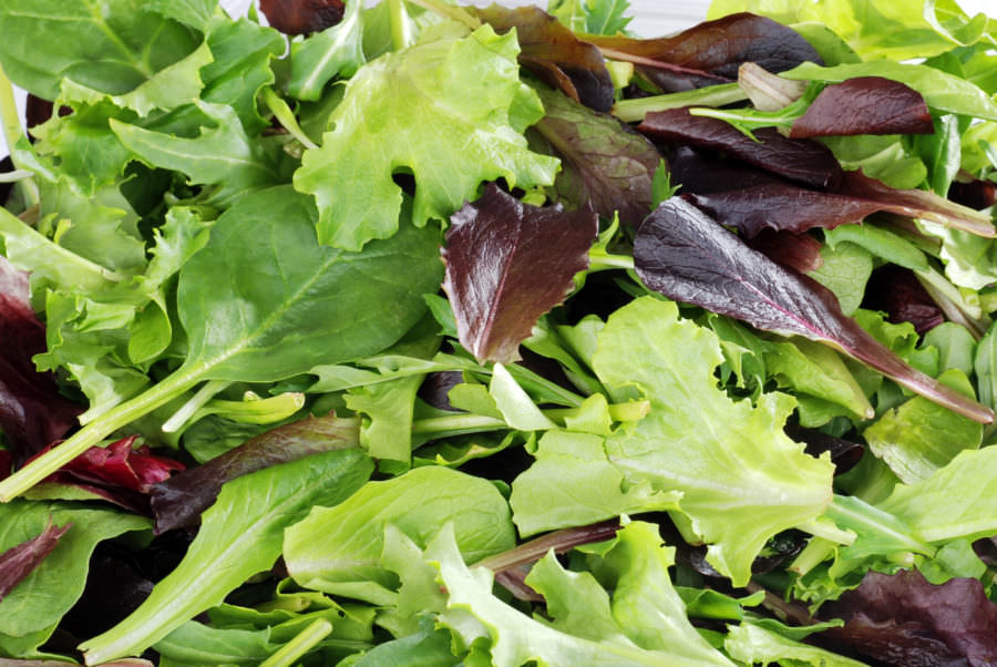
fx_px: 3742
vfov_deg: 10.2
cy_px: 334
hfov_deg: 15.2
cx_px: 498
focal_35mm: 135
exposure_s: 1/200
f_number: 22
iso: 100
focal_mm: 90
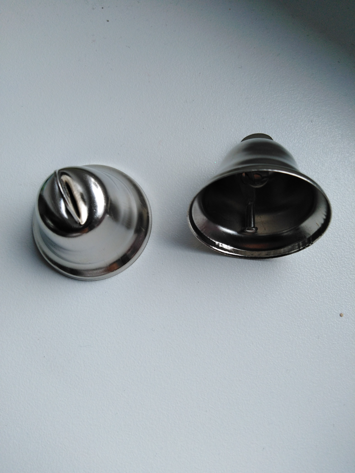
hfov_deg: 53.1
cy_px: 236
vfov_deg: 67.3
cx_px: 178
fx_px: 356
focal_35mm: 26
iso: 122
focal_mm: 3.46
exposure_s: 1/40
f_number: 2.2
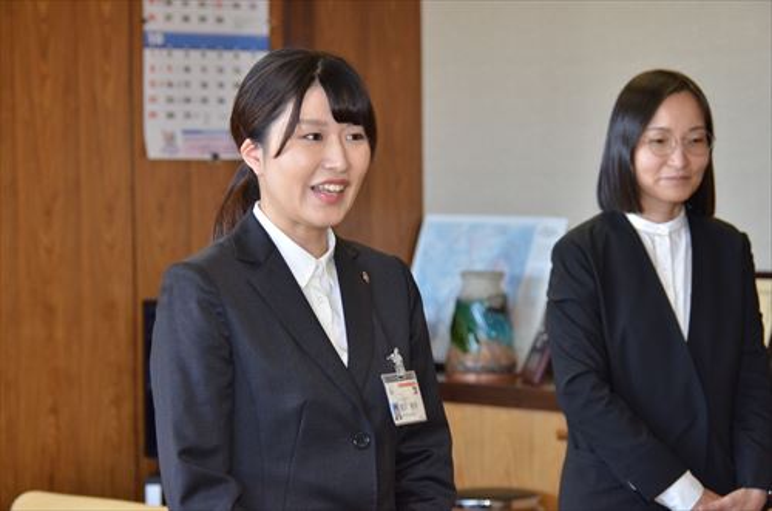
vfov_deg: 10.6
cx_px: 386
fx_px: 2760
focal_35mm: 129
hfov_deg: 15.9
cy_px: 256
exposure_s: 1/160
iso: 1250
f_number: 5.6
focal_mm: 86
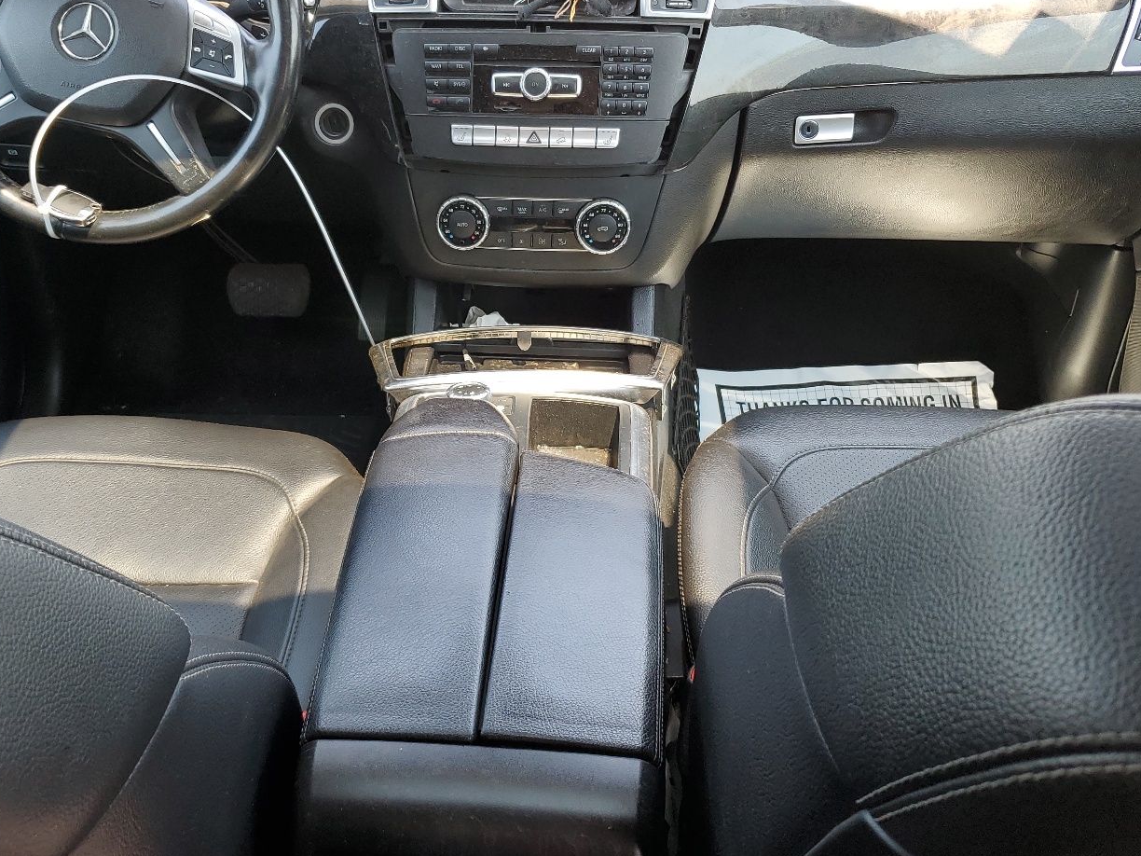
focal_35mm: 34
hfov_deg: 53.8
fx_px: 1121
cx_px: 493
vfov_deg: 41.7
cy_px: 375
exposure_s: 1/152
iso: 50
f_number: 1.5
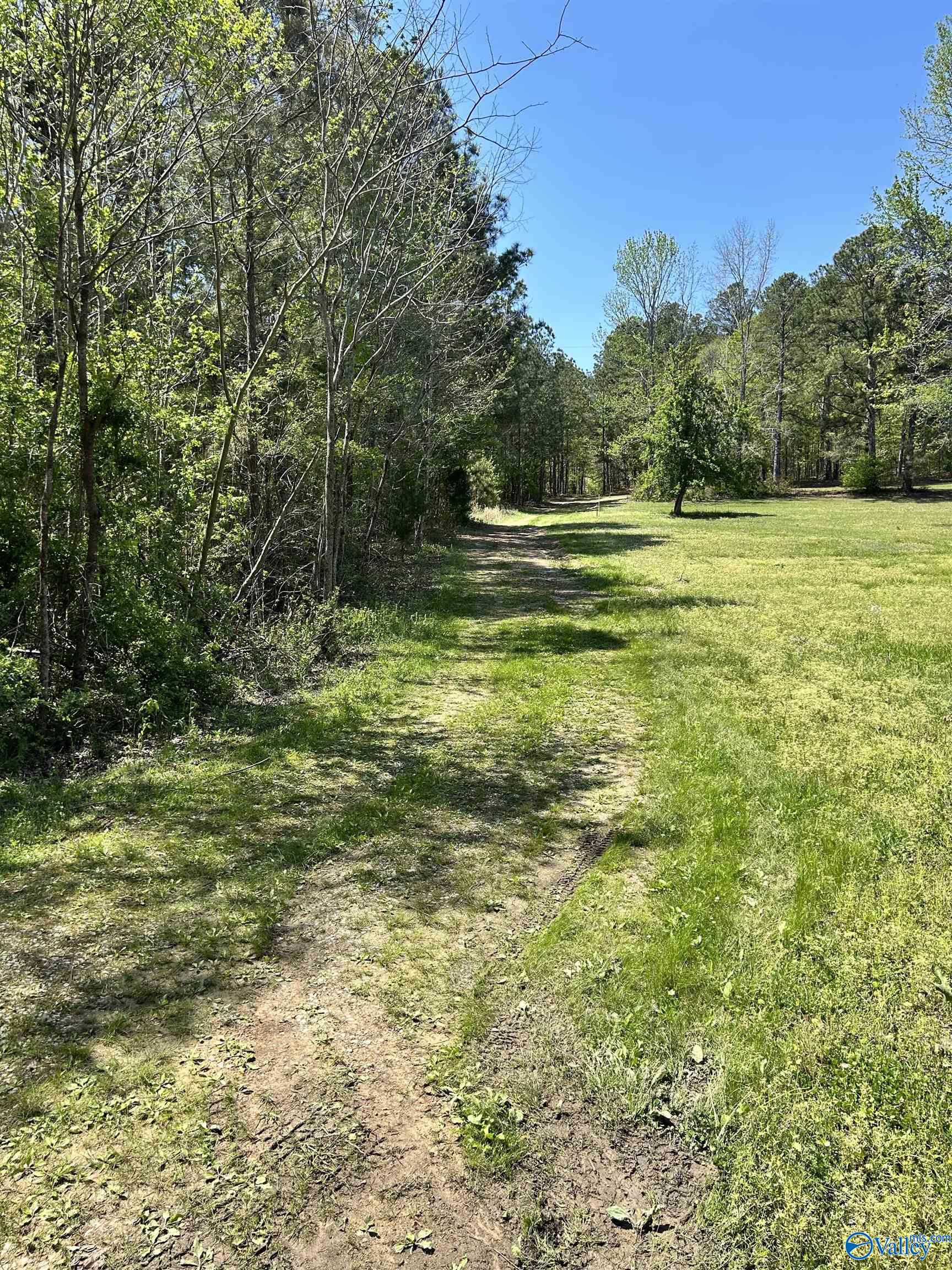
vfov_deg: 67.3
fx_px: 953
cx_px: 476
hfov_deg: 53.1
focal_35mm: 26
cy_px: 635
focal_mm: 5.7
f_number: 1.5
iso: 50
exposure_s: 1/2123
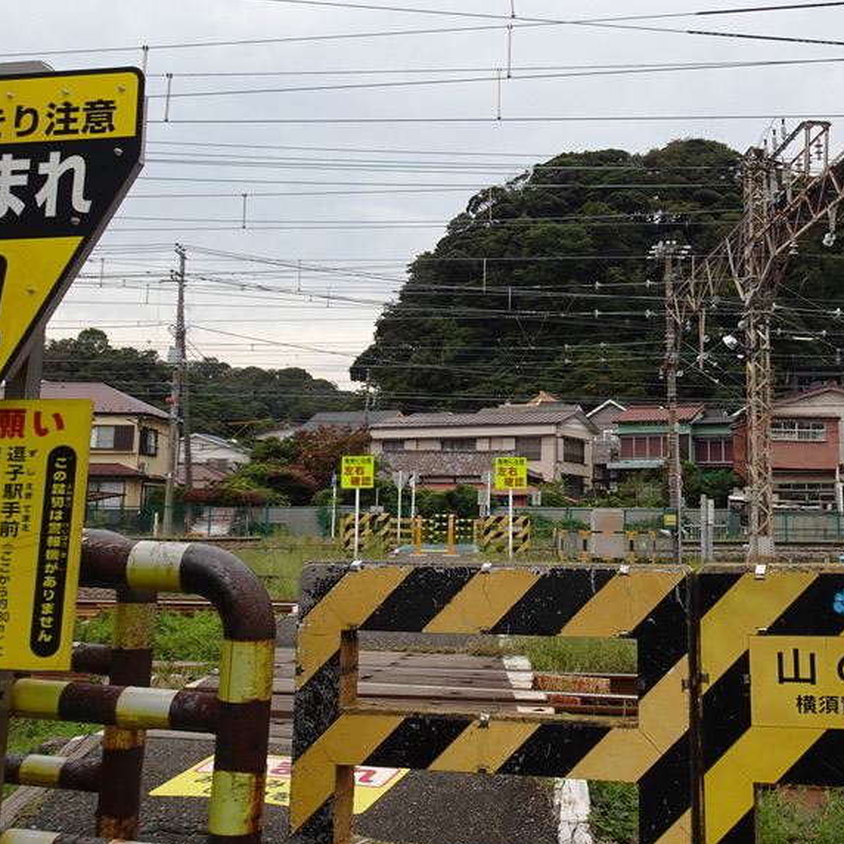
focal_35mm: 38
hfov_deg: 43.3
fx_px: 1048
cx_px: 562
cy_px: 342
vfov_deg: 43.7
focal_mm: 4.25
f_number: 3.5
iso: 80
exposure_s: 1/400
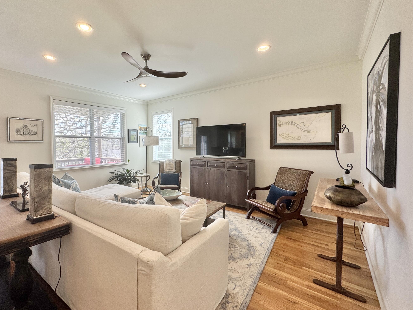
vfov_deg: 78.1
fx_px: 191
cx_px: 182
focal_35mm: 16
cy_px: 150
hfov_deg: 94.1
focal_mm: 2.22
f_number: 2.2
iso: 50
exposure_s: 1/120
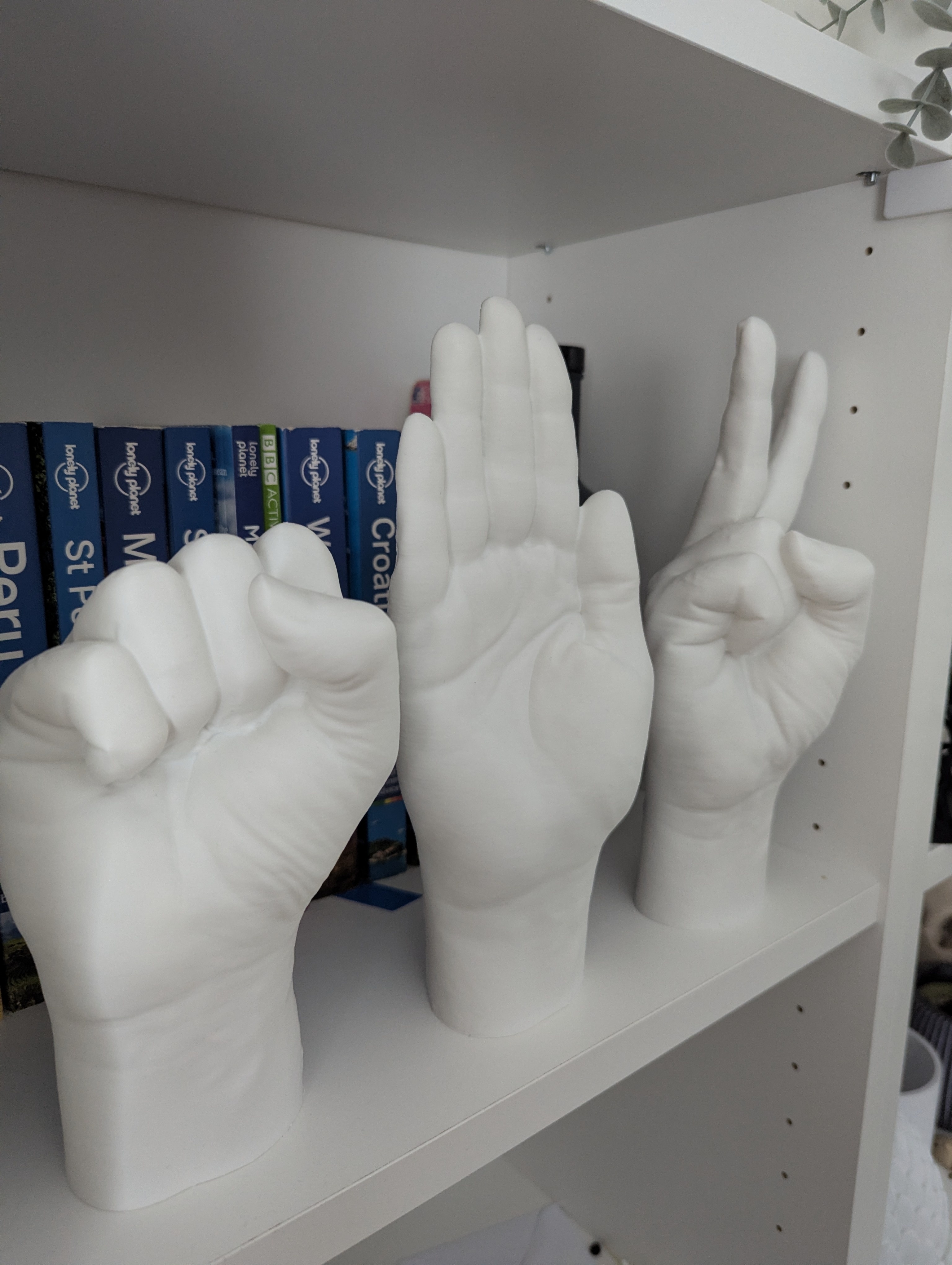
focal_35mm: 24
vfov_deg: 71.5
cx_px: 476
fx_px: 878
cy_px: 632
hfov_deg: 56.9
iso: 710
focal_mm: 6.81
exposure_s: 1/23.8
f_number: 1.85
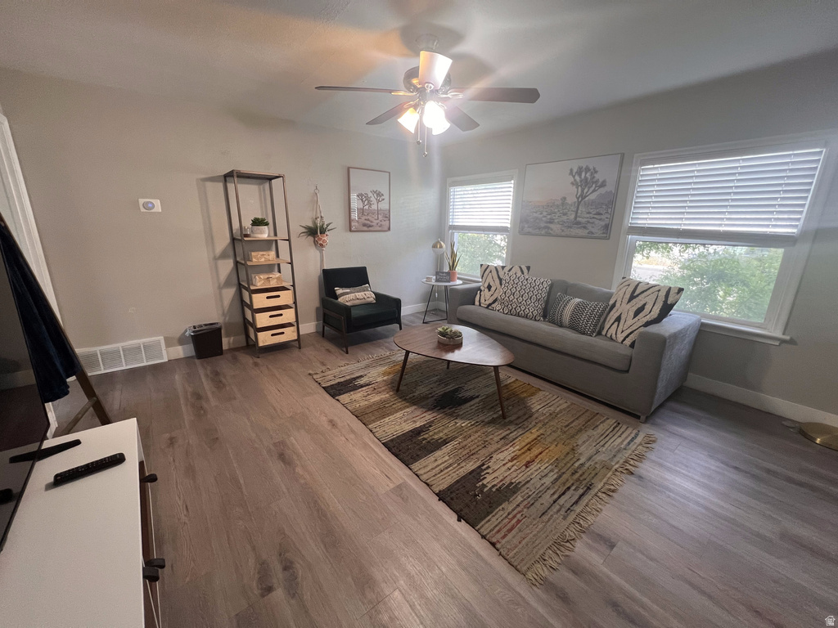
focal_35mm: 13
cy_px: 314
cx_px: 419
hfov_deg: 106.2
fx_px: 315
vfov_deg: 89.9
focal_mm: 1.57
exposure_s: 1/60
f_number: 1.8
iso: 250
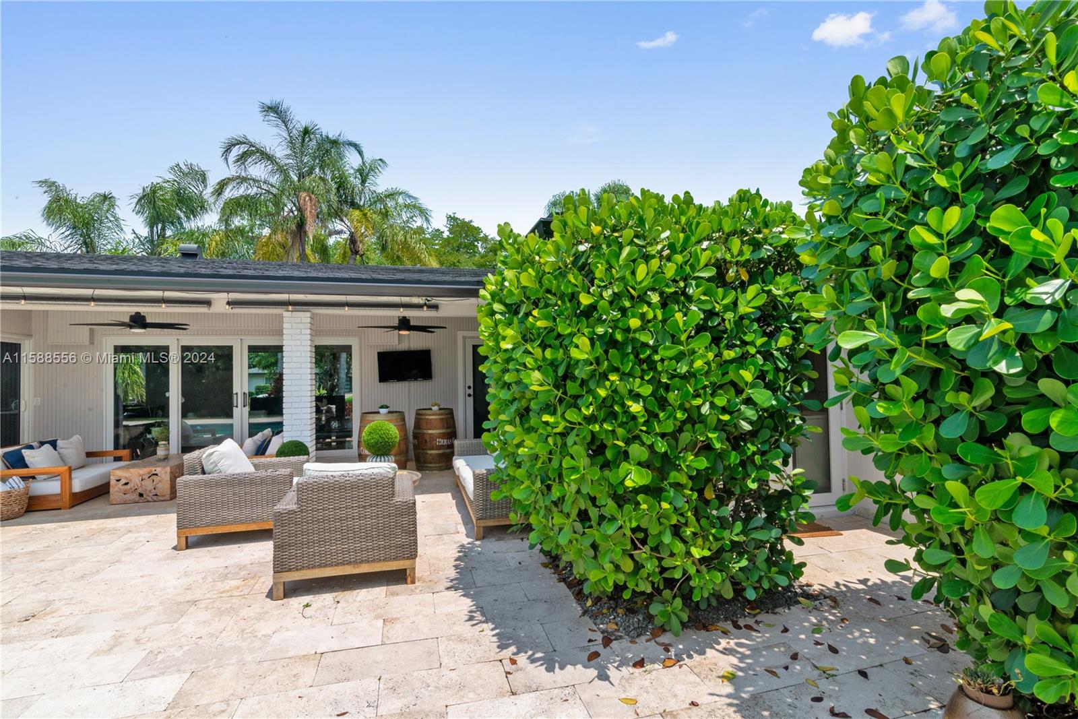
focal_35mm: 16
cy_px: 360
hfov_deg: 96.7
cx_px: 539
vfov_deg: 73.8
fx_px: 479
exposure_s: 1/200
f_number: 20
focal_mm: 16
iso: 320
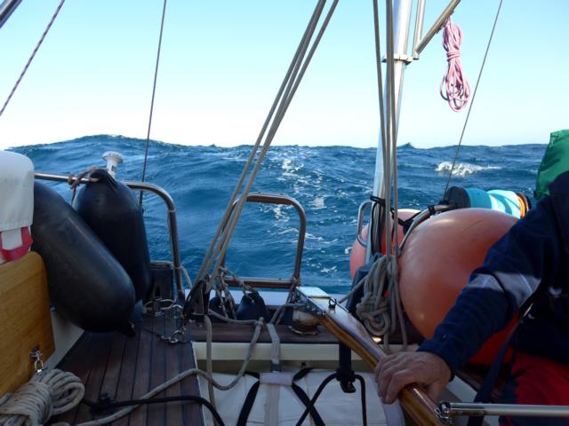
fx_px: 477
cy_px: 213
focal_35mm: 29
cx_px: 284
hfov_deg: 61.7
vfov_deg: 48.2
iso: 80
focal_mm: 6
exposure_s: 1/500
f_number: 2.8
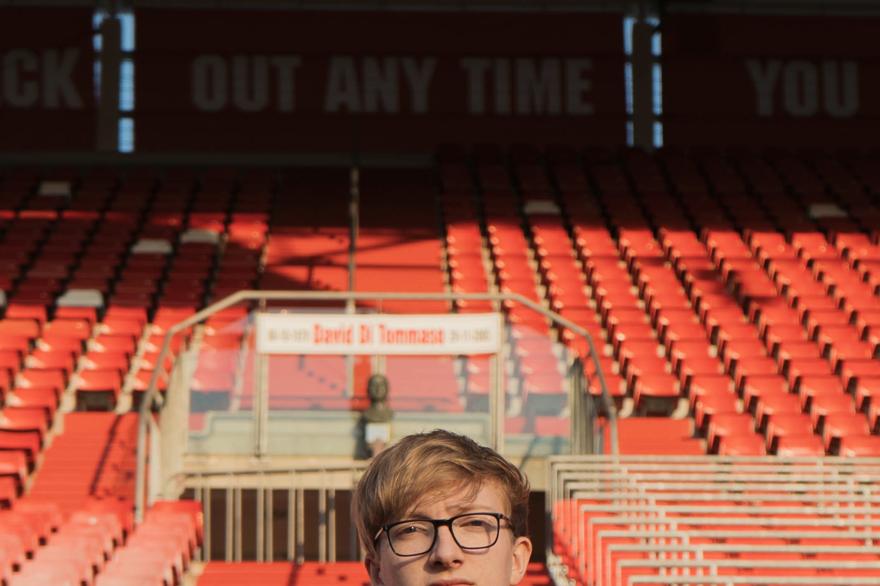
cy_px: 600
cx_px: 541
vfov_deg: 9.6
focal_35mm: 142
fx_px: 3471
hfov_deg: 14.4
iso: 100
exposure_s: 1/200
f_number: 5
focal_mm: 51
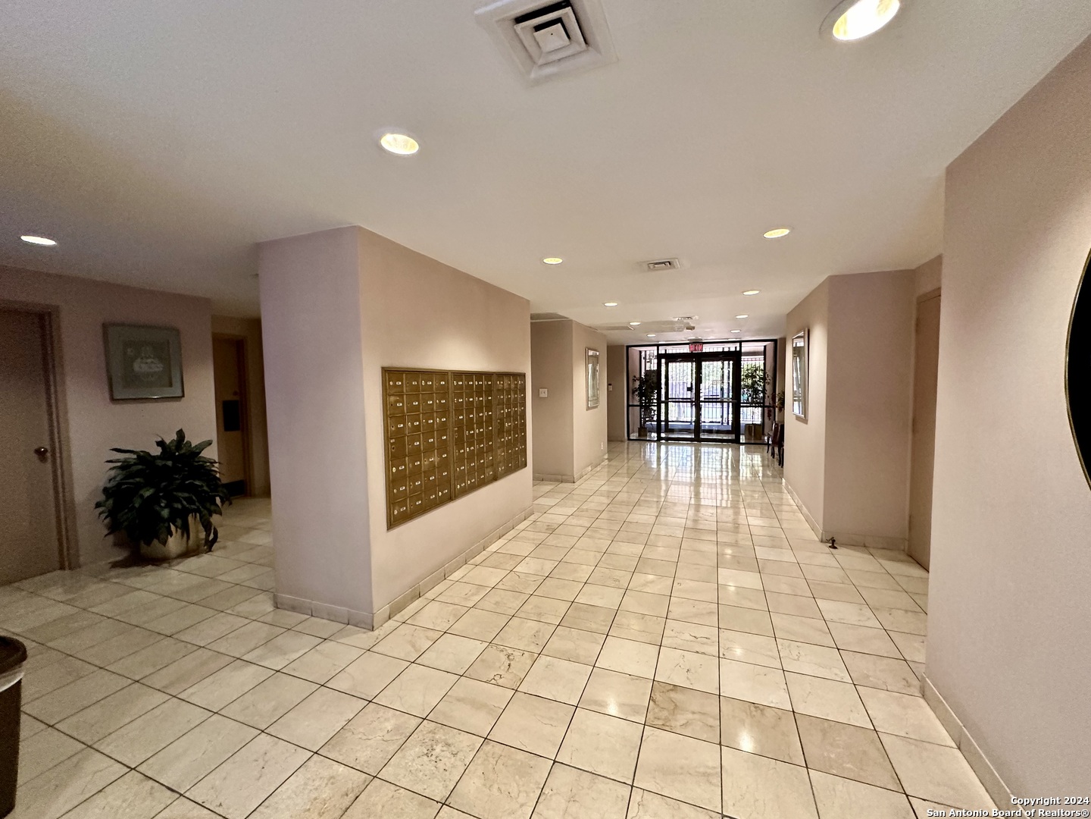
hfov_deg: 102.1
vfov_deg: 85.7
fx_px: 441
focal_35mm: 14
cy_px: 410
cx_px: 546
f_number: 2.2
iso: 400
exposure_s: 1/60
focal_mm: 2.22
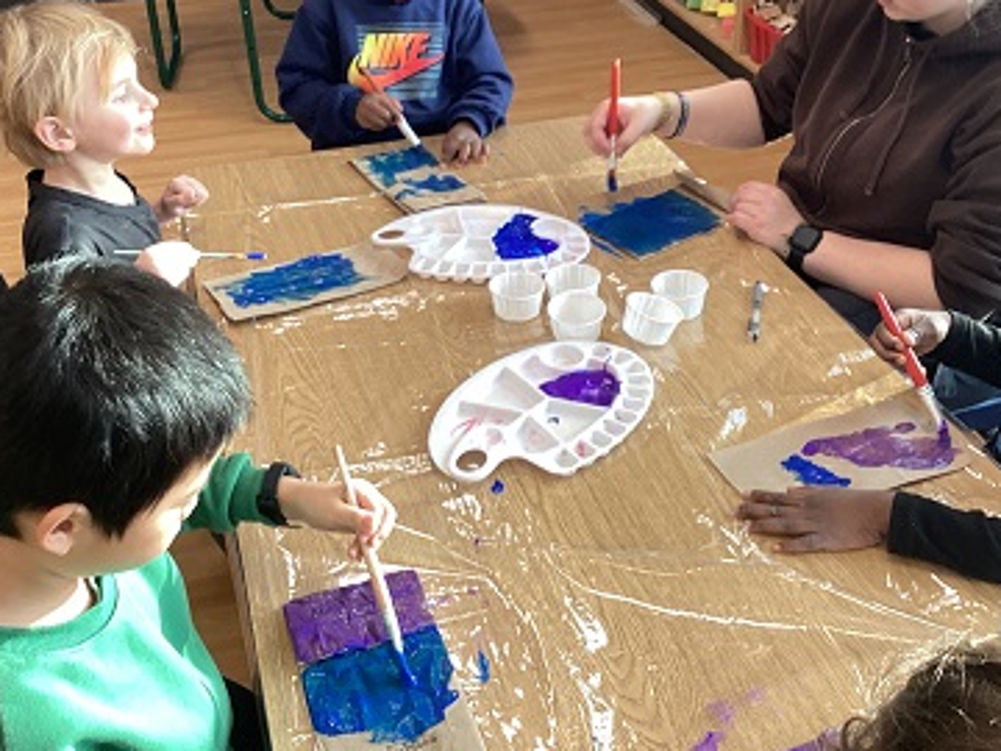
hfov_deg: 43.8
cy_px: 252
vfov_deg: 33.3
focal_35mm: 43
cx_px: 545
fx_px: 1243
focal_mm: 3.3
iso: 64
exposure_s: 1/60
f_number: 2.4
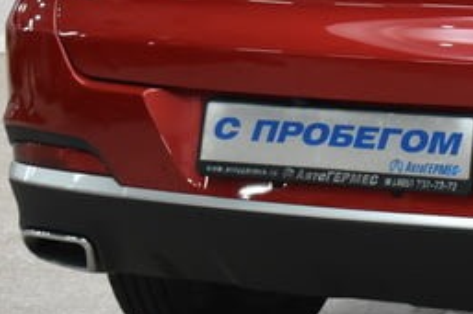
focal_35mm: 221
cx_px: 633
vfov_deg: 6.2
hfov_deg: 9.1
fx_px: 2902
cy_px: -81
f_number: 5
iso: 800
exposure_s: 1/50
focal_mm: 42
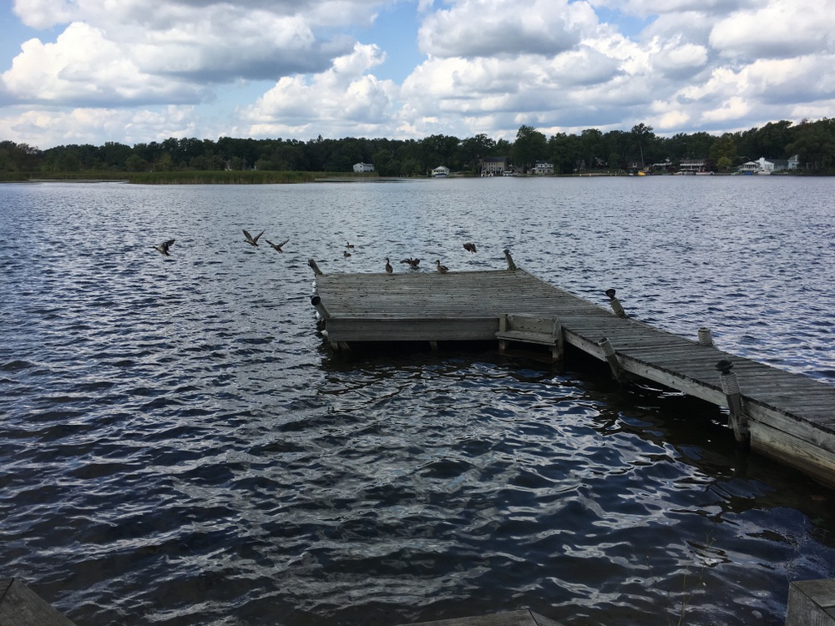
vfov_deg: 48.2
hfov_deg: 61.7
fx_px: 700
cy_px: 313
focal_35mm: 29
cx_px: 418
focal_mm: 4.15
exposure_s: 1/1374
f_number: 2.2
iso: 25
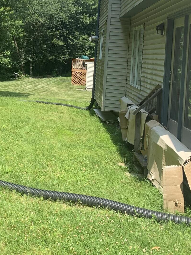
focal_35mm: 56
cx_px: 12
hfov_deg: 25.2
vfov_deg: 33.0
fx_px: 412
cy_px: 39
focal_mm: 4.25
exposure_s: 1/1149
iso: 25
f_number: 1.8
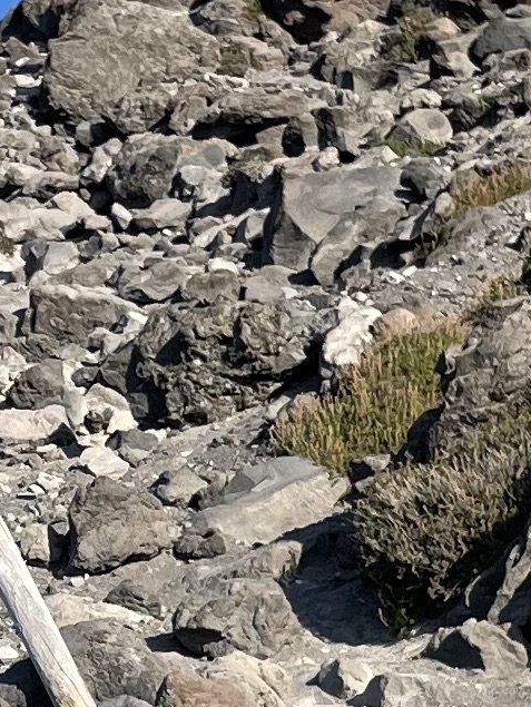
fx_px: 3371
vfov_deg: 11.9
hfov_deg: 8.9
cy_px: 534
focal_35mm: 165
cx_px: -118
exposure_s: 1/2817
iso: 32
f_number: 1.6
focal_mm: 4.2
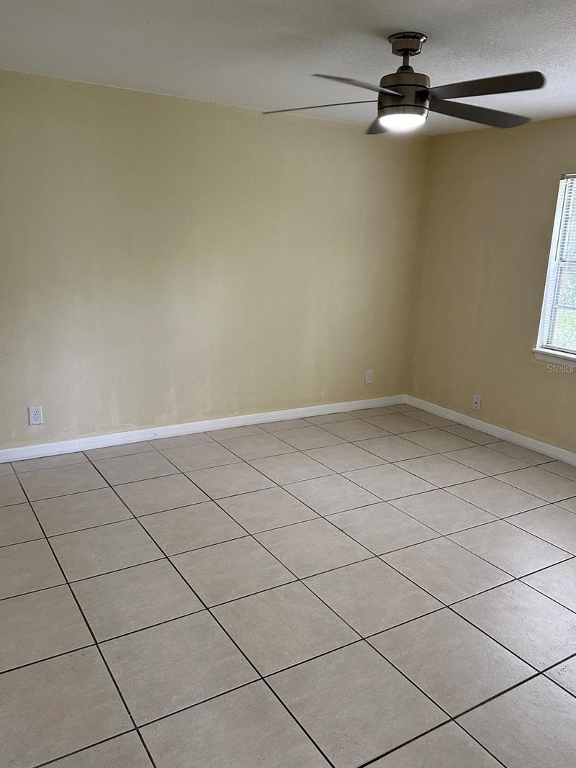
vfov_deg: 65.3
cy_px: 368
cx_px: 274
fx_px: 599
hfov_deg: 51.3
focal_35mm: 27
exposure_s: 1/120
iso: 200
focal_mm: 6.86
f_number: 1.78
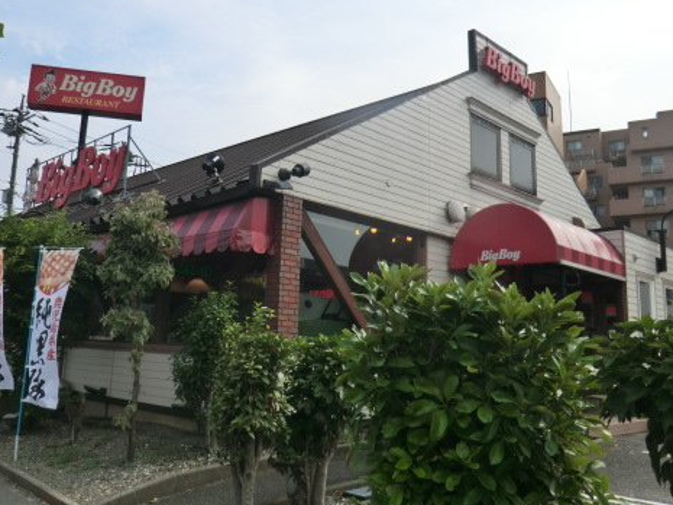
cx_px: 274
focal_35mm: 33
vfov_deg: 42.8
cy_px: 213
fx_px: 642
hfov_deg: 55.0
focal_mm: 4.3
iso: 80
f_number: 7.5
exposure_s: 1/200
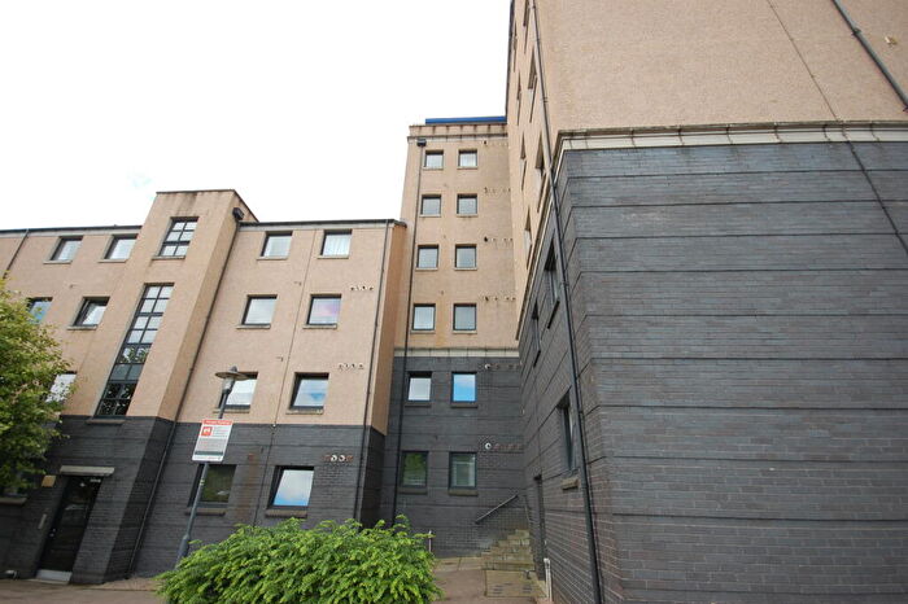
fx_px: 378
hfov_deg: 100.4
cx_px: 454
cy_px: 302
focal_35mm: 15
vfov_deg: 77.3
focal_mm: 10
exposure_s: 1/160
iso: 200
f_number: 6.3
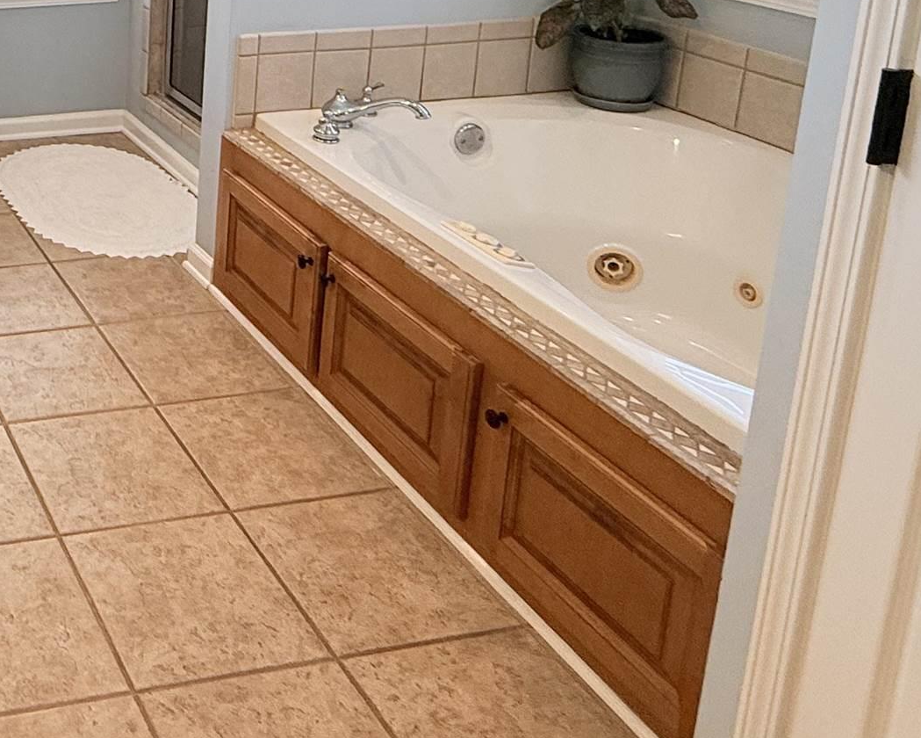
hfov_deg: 37.2
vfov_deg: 33.6
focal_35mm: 40
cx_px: -128
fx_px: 1091
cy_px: -26
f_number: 2.2
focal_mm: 2.22
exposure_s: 1/120
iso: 100
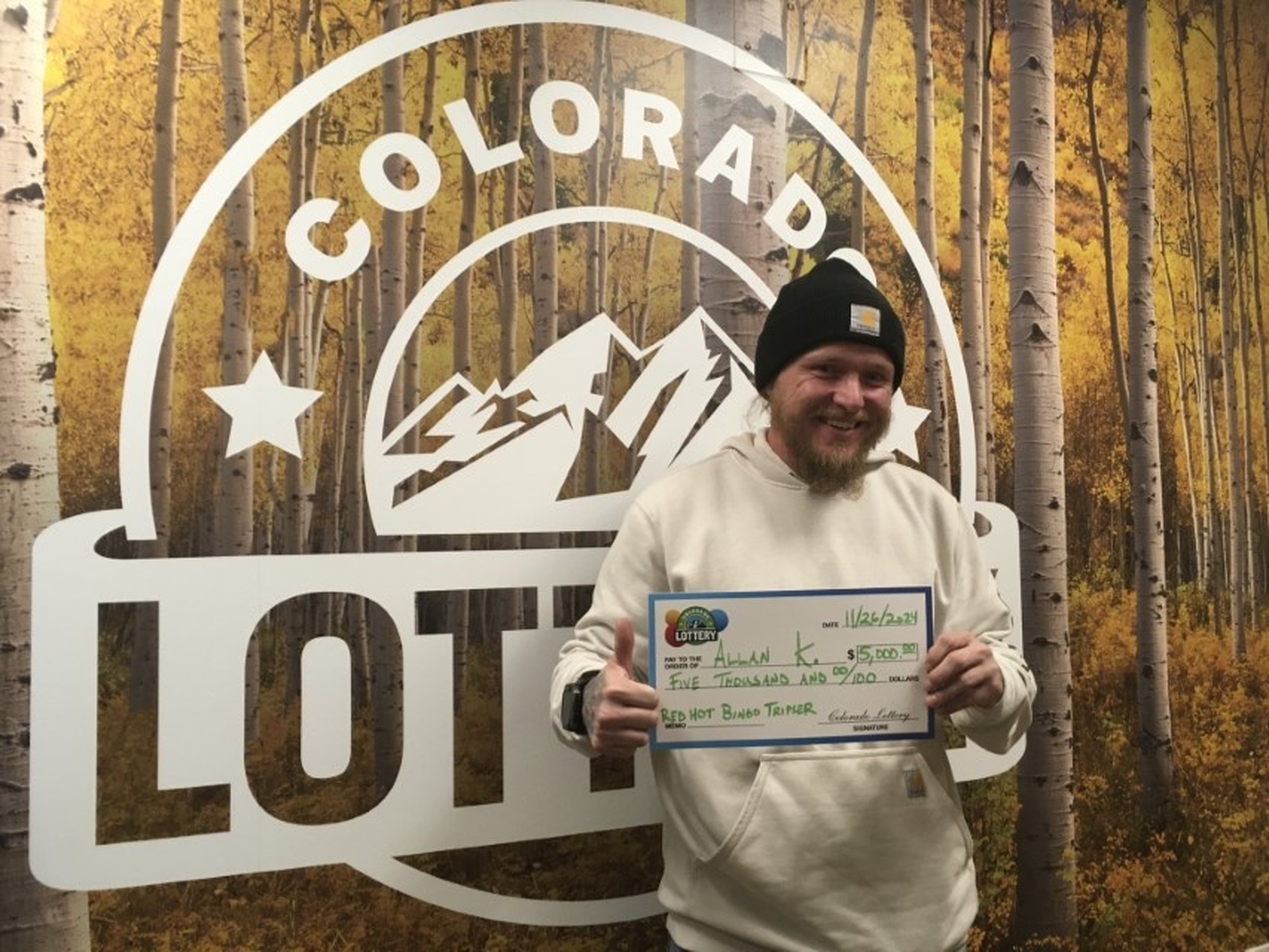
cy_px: 476
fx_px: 1063
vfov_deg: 48.2
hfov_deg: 61.7
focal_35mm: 29
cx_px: 634
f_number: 2.2
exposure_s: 1/30
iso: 100
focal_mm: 4.15
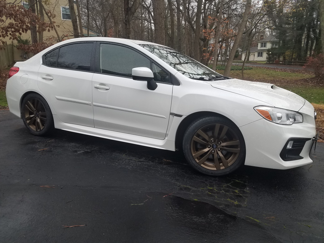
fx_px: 243
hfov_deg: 67.3
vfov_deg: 53.1
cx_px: 162
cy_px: 122
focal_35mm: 26
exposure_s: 1/60
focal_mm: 4.2
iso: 40
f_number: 1.7
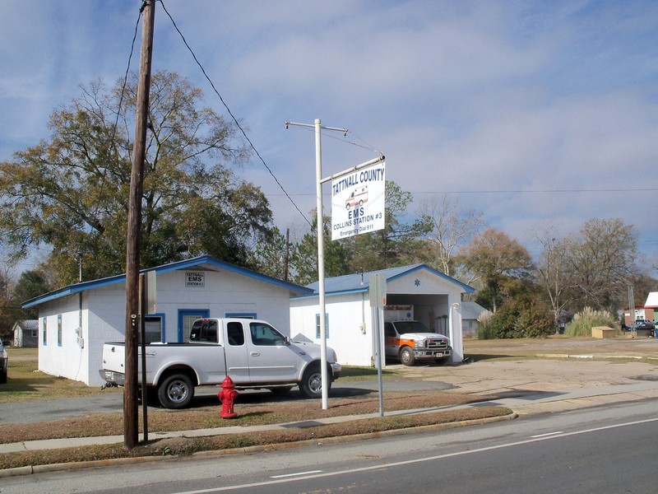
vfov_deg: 40.7
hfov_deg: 52.6
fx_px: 665
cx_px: 329
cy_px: 247
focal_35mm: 35
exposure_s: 1/640
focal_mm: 6.3
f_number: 5.5
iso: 80
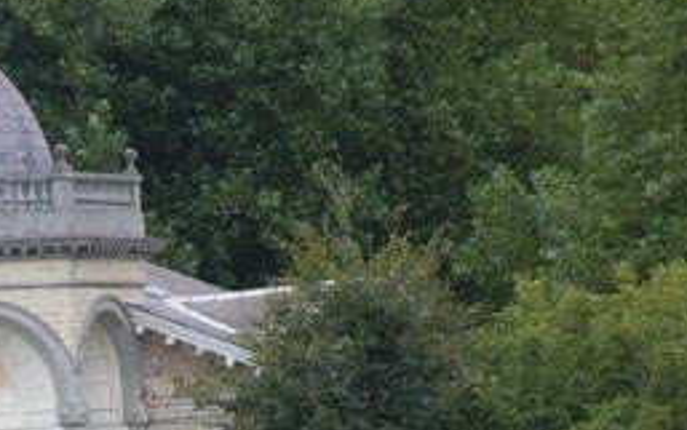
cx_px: -75
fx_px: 13902
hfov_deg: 2.8
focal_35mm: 742
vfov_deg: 1.8
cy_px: 540
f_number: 5.6
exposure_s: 1/250
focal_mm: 54
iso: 250
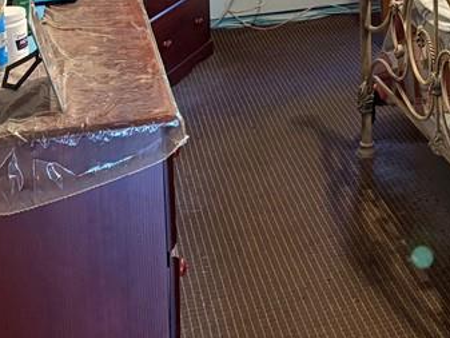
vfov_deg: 17.3
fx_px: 1027
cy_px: -130
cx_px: 479
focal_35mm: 79
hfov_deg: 23.4
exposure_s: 1/40
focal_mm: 5.96
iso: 400
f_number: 1.6
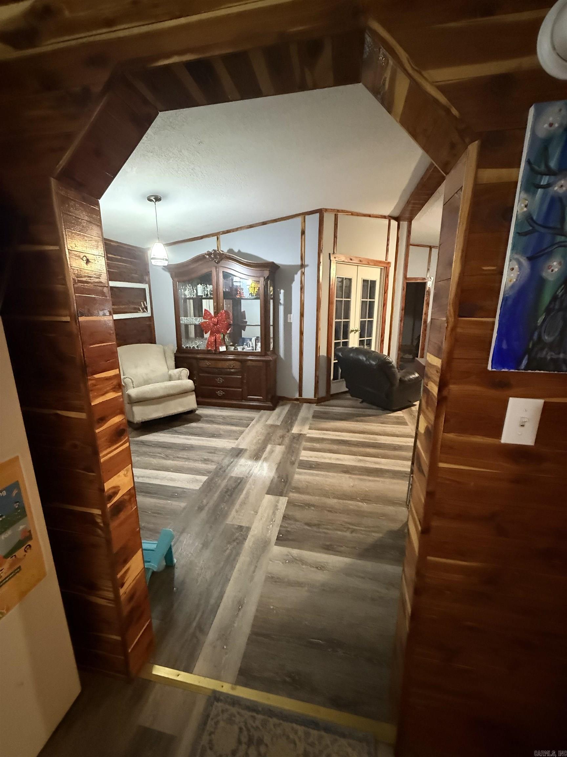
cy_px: 378
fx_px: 306
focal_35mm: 14
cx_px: 284
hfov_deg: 85.7
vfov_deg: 102.1
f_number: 2.2
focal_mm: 2.22
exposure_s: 1/40
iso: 1250
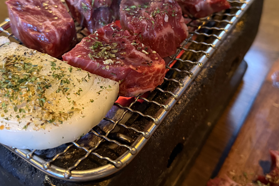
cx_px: 140
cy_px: 31
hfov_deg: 47.4
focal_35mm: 41
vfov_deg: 31.6
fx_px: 318
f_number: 1.78
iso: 800
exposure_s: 1/30
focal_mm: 6.76
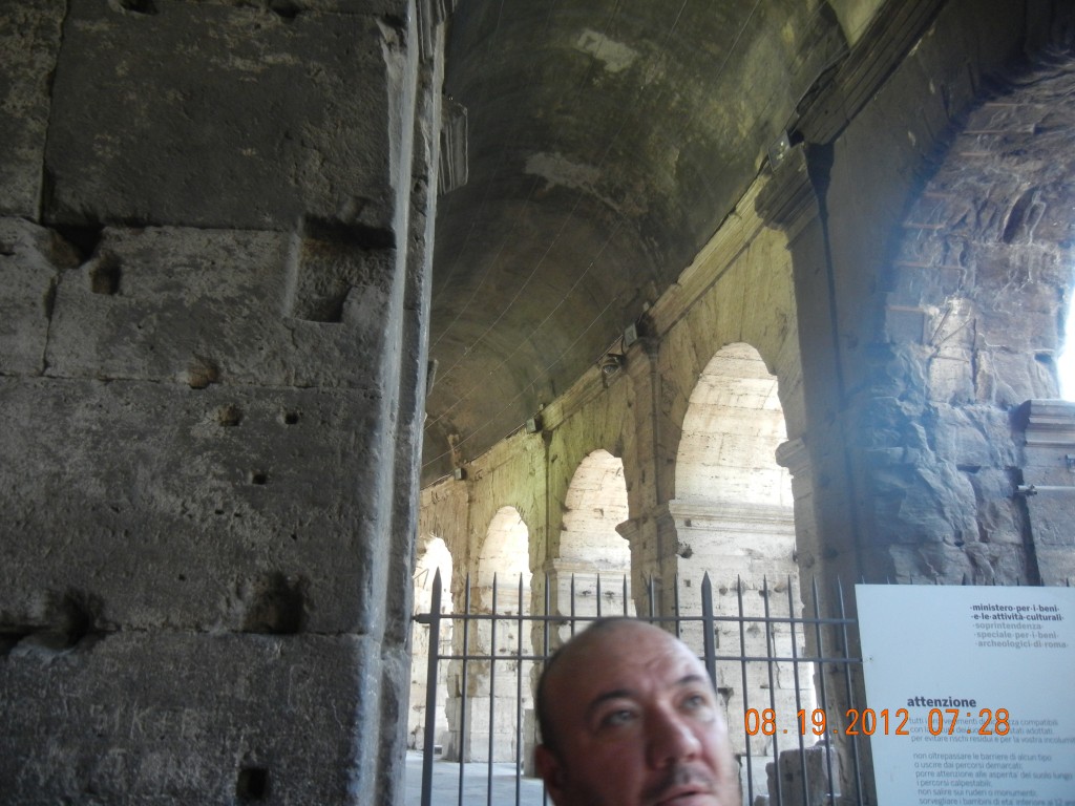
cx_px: 538
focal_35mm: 30
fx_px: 932
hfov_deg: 60.0
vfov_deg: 46.8
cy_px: 403
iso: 400
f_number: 3.5
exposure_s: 1/44.4
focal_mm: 5.4
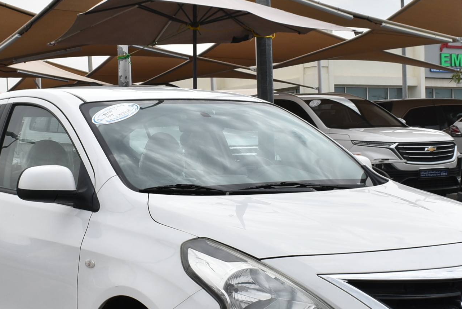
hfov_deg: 26.3
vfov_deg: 17.7
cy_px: 214
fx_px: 989
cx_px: 209
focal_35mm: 77
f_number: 11
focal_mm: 22
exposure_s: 1/500
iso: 200
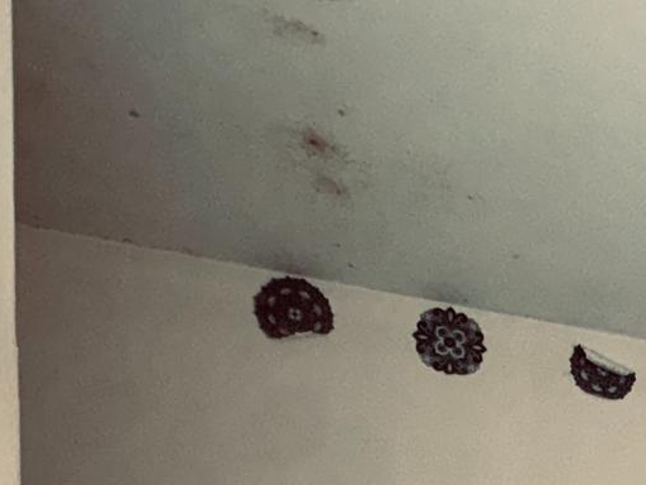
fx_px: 1045
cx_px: 860
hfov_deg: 27.9
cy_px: 909
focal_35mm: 56
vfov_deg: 18.9
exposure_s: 1/120
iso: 160
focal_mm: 2.22
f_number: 2.2
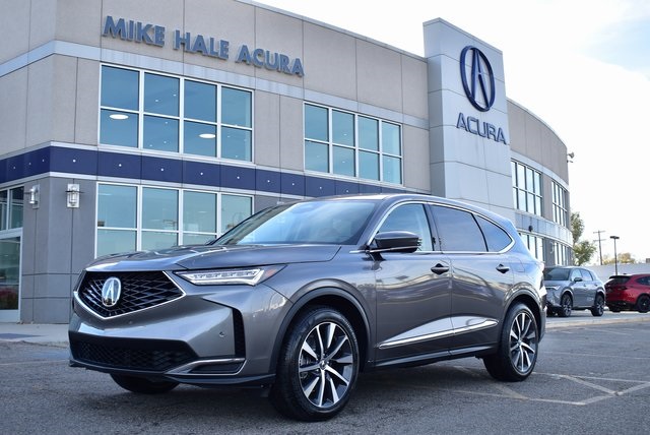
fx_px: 759
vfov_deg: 32.0
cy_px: 218
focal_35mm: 42
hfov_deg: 46.4
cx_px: 325
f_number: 6.3
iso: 100
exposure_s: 1/160
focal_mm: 28
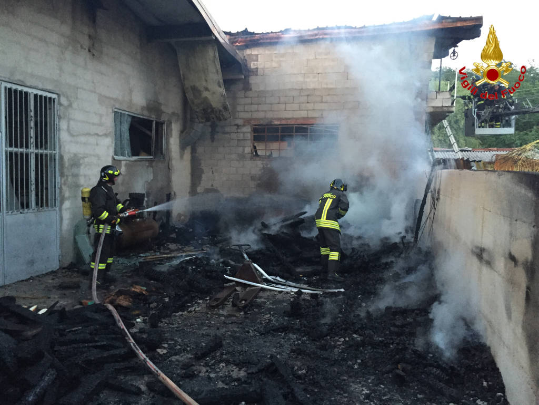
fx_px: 452
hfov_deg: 61.7
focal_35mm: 29
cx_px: 270
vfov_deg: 48.2
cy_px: 202
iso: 250
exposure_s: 1/30
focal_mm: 4.15
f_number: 2.2
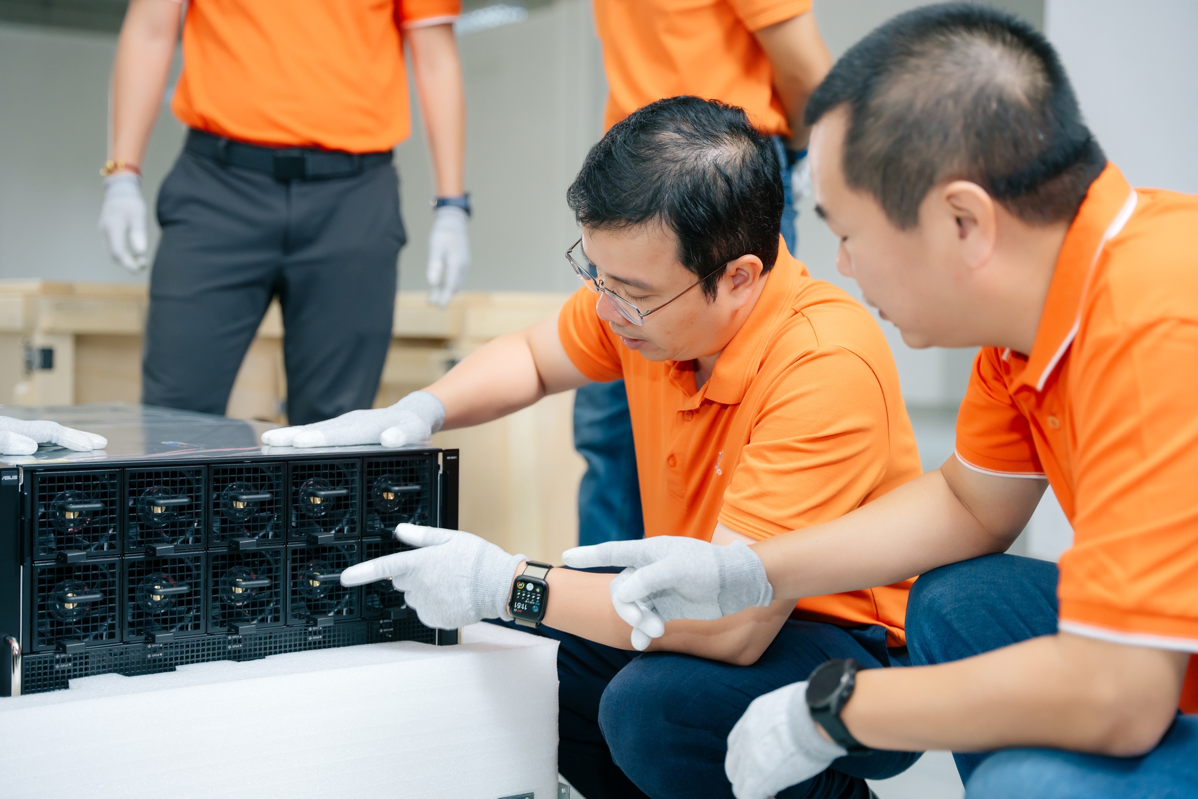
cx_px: 599
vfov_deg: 24.2
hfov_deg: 35.7
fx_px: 1860
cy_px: 400
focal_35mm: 56
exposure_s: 1/160
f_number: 2.8
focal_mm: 55.9
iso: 1250
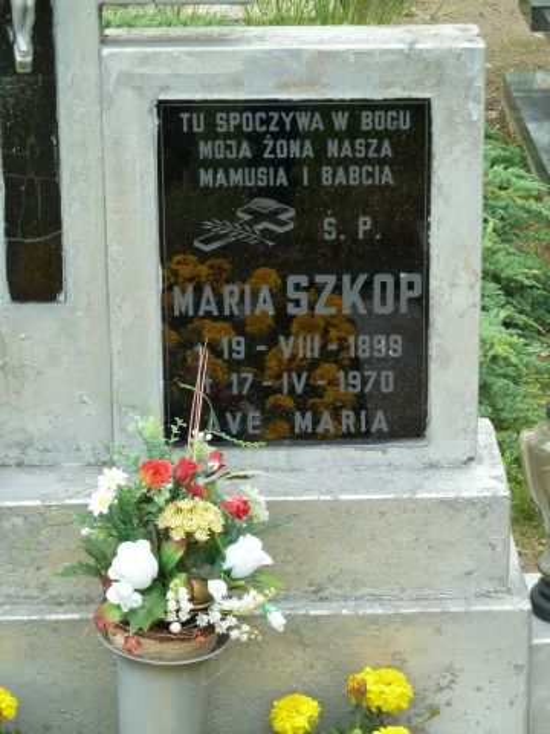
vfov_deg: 16.6
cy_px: 367
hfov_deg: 12.5
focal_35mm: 119
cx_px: 275
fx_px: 2521
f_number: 4.4
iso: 125
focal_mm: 19.5
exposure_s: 1/100
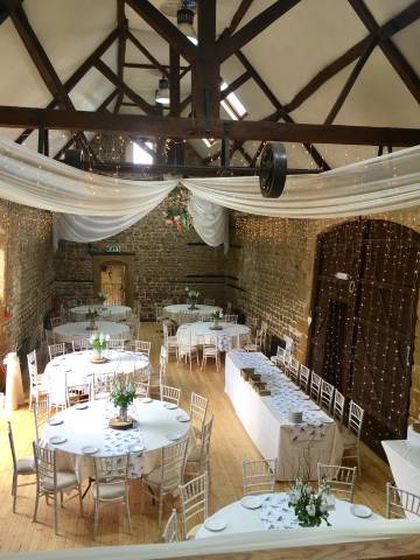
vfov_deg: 61.7
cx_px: 210
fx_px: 469
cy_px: 280
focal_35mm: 29
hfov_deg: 48.2
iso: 25
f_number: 2.2
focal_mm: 4.15
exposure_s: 1/50
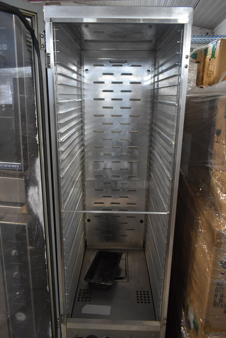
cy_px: 169
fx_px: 254
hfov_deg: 48.0
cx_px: 113
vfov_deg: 67.3
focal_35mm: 27
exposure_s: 1/60
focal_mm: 18
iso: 1600
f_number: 4
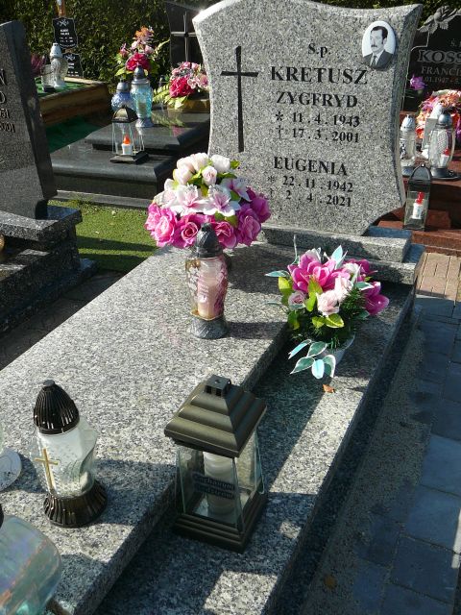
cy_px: 308
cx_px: 230
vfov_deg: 52.6
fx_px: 621
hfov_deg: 40.7
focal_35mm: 35
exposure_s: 1/1000
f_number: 2.8
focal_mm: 5.2
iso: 80
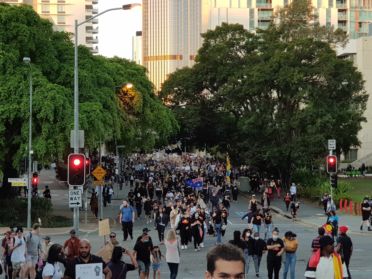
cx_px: 186
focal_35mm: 52
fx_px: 559
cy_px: 140
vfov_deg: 28.0
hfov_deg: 36.8
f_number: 2.4
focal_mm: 6
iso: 50
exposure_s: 1/100
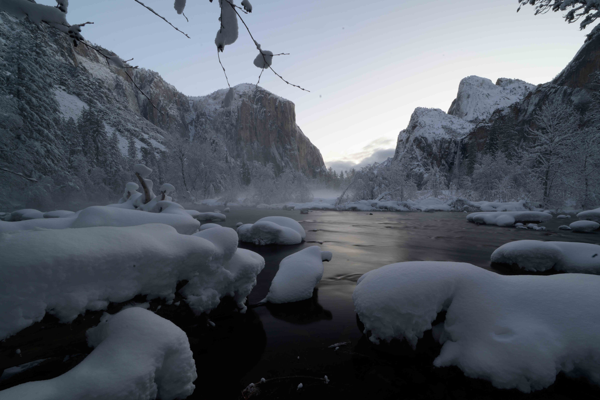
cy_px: 222
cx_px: 329
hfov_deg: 96.4
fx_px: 267
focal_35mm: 16
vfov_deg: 73.5
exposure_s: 4
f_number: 22
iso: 64
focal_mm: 14
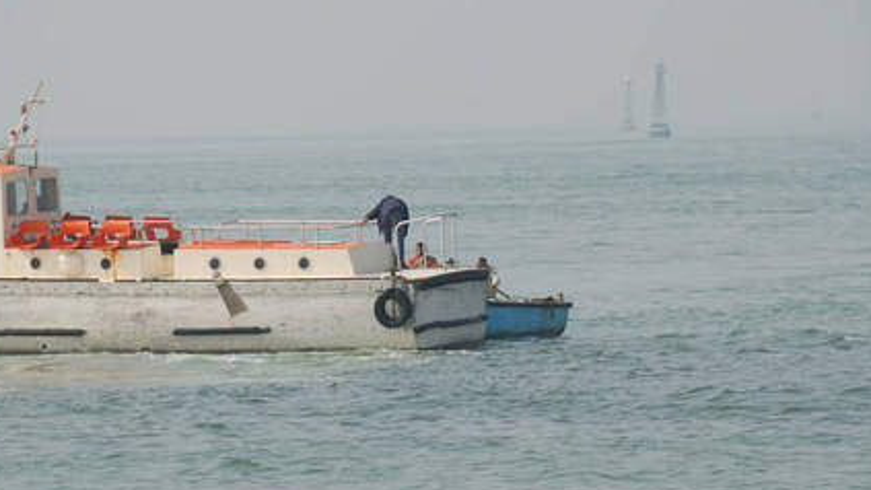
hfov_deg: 4.1
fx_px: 12033
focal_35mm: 521
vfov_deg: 2.3
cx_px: 428
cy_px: 243
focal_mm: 200
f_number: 5.6
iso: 100
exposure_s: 1/500
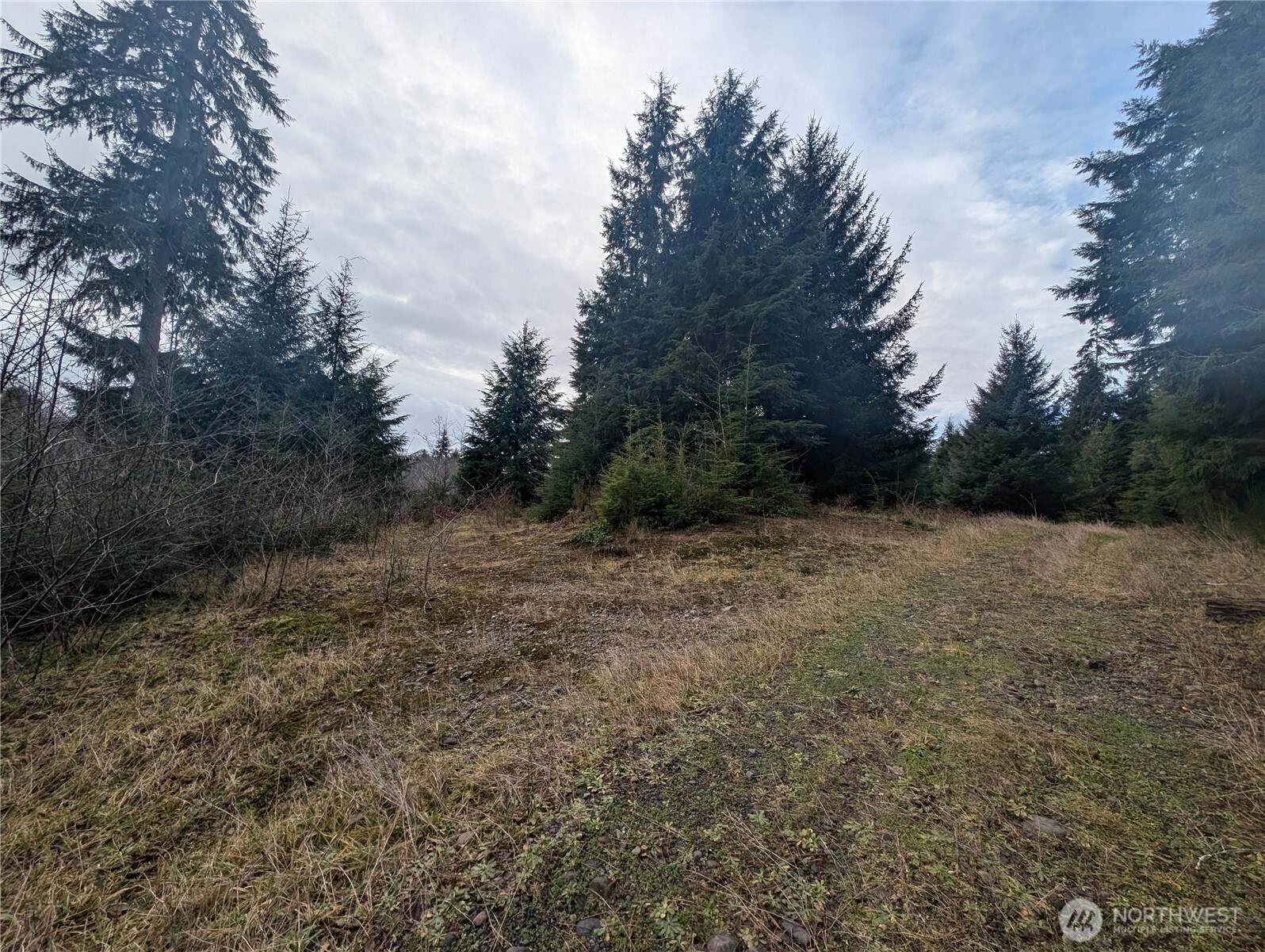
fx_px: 439
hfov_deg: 110.5
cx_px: 632
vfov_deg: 94.6
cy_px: 476
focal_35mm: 12
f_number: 1.95
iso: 41
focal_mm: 2.23
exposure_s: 1/941
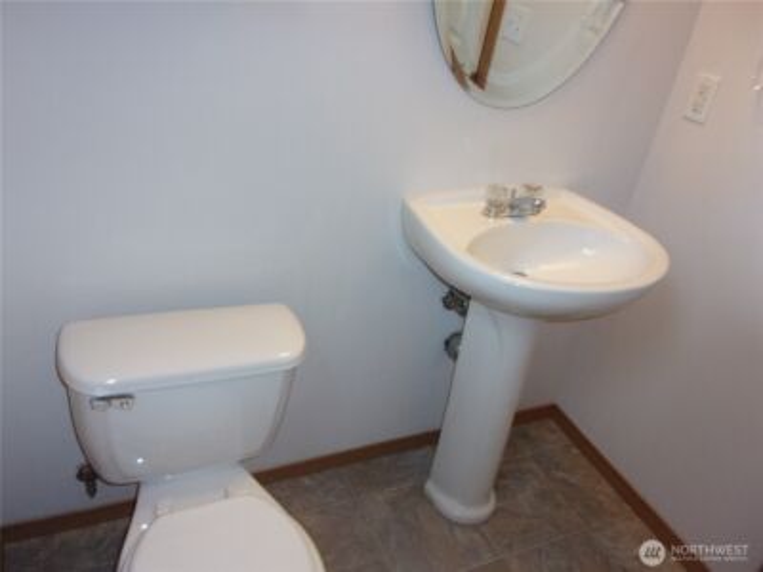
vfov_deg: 49.7
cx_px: 382
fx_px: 617
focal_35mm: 28
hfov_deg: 63.4
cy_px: 286
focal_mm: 5.1
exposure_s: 1/34
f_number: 3.9
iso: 200
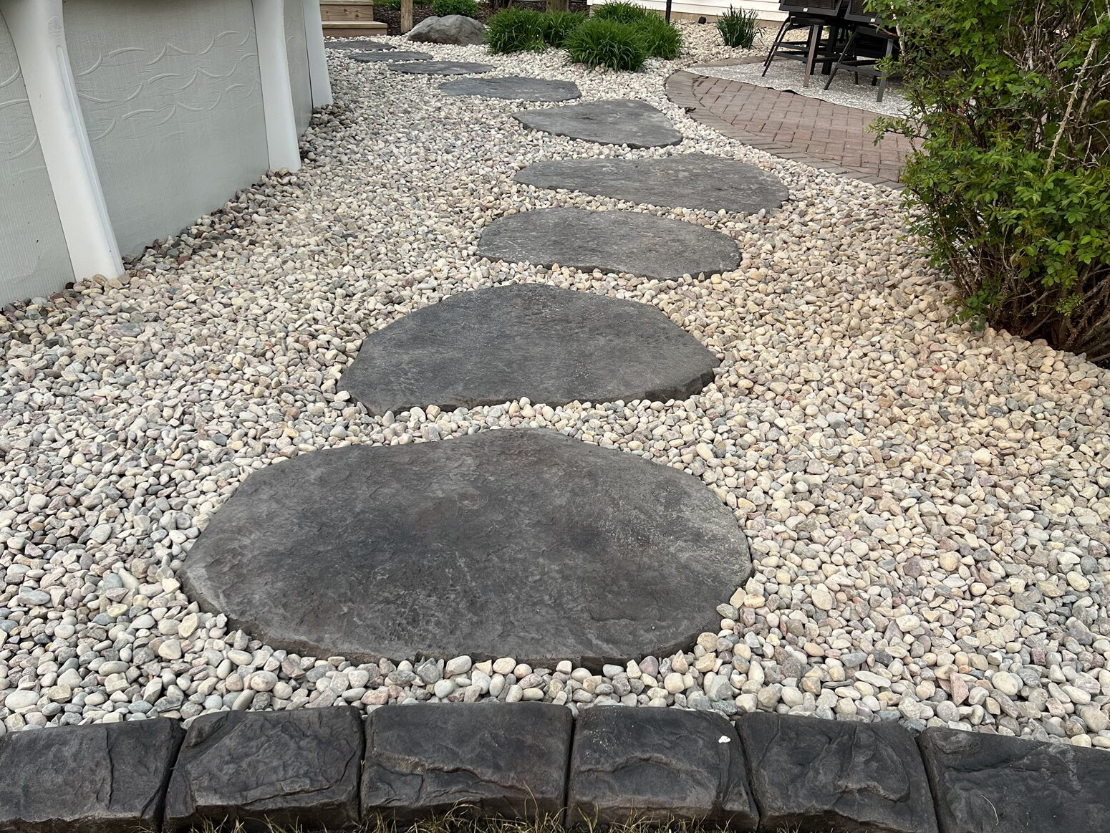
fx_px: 866
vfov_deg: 51.4
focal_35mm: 27
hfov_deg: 65.3
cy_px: 426
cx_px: 564
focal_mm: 5.7
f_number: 1.5
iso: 50
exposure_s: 1/1597
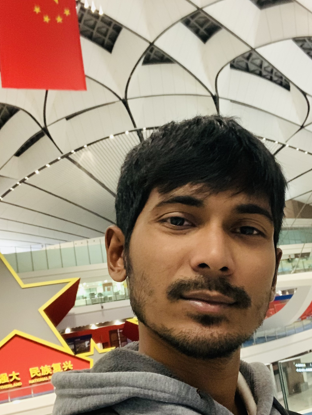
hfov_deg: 30.9
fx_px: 565
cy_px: 219
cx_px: 164
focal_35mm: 47
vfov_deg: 40.4
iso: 500
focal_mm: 2.87
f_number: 2.2
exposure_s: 1/20
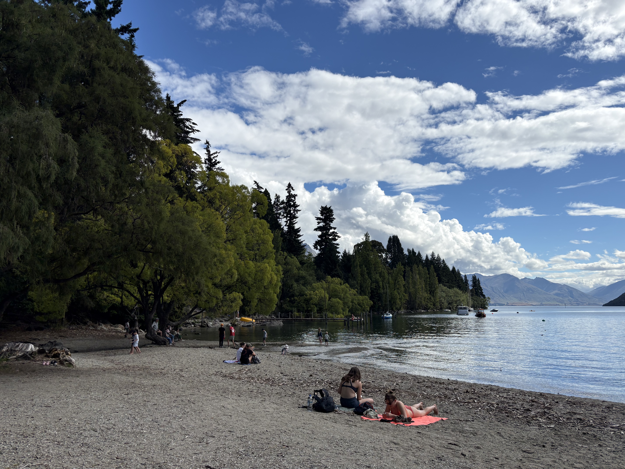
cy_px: 234
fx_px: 469
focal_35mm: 26
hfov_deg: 67.3
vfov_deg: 53.1
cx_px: 312
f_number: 1.6
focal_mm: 5.96
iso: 50
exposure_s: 1/6329
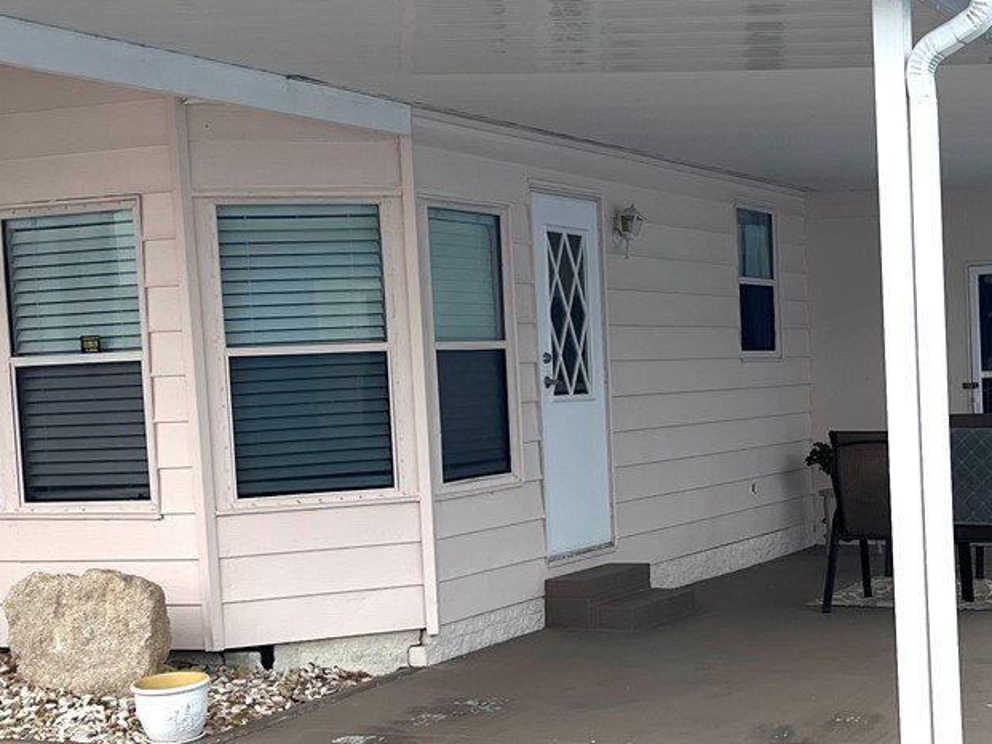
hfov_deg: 28.6
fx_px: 1920
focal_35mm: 67
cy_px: 503
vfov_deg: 21.8
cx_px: 738
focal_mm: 5.1
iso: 50
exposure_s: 1/1441
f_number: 1.6
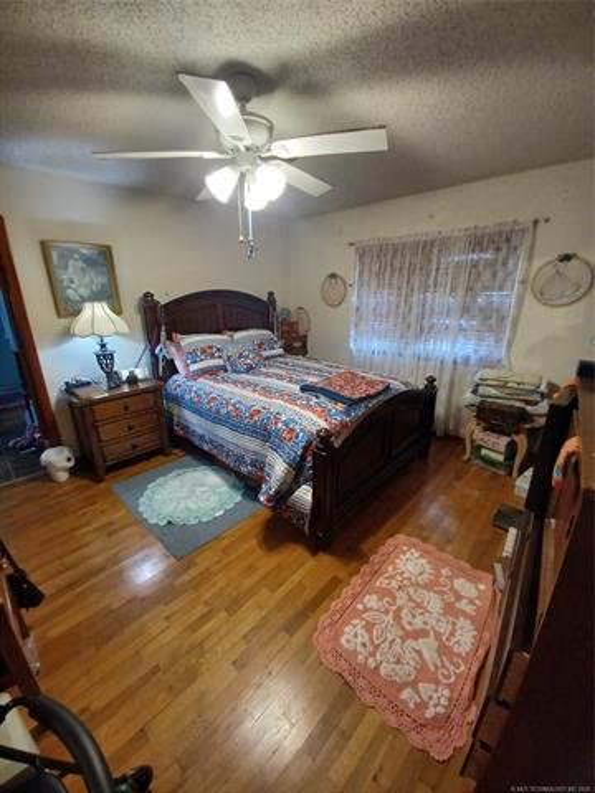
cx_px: 298
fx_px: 298
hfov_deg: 89.9
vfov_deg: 106.2
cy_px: 396
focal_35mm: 13
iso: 160
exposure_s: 1/30
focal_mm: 1.42
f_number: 2.2
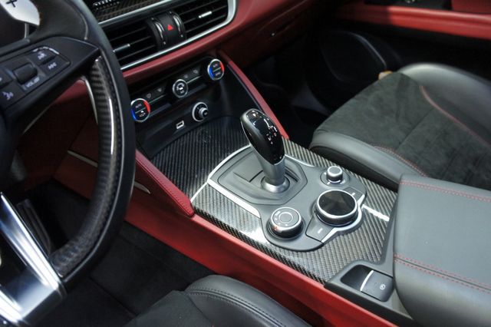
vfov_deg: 47.9
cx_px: 246
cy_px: 164
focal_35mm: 27
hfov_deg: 67.4
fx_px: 368
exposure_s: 1/20
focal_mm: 18
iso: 1600
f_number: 3.5
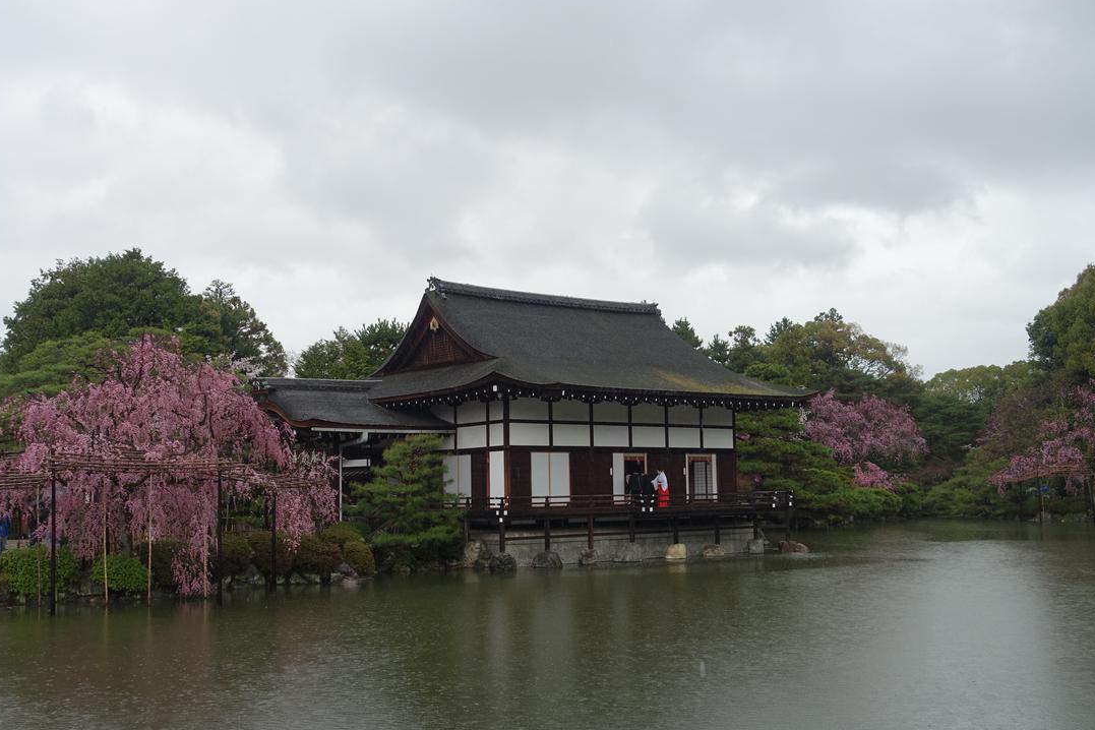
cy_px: 397
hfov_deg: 49.5
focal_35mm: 39
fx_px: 1186
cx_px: 488
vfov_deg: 34.2
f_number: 4
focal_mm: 12.99
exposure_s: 1/250
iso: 125
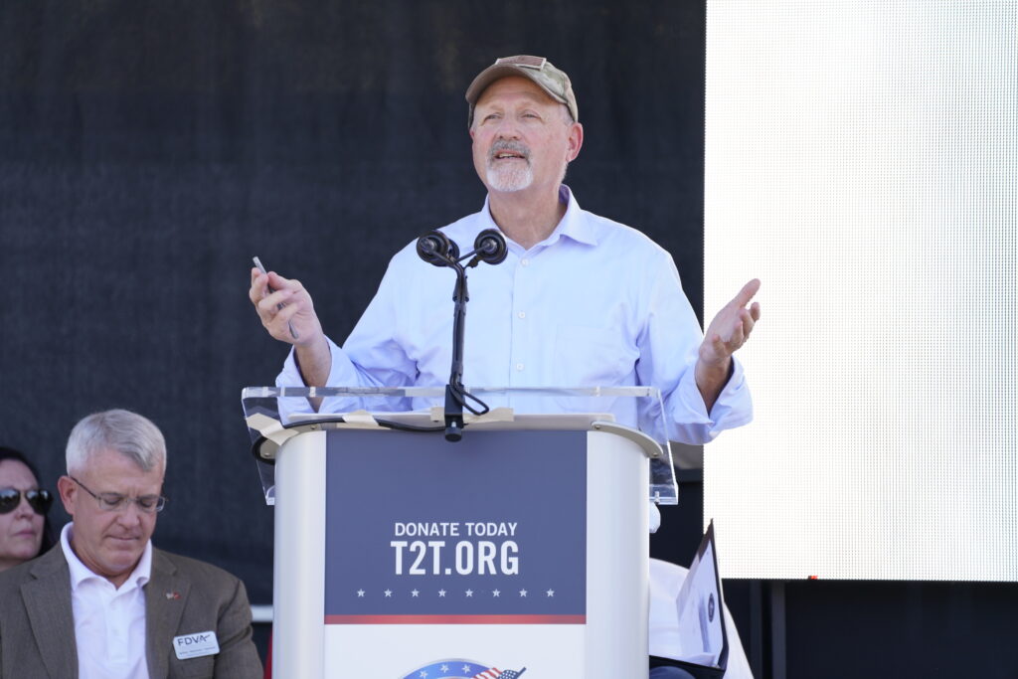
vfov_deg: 4.0
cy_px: 340
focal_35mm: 345
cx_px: 509
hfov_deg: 6.0
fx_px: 9757
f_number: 5.6
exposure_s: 1/200
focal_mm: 345
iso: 250
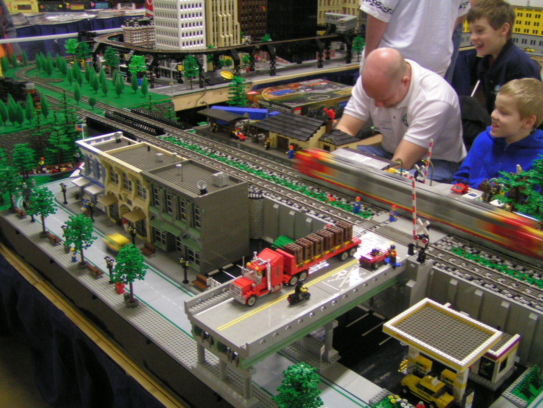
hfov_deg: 49.0
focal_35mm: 38
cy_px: 204
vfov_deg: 37.7
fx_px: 596
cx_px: 272
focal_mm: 5.8
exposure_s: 1/15
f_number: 2.8
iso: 200
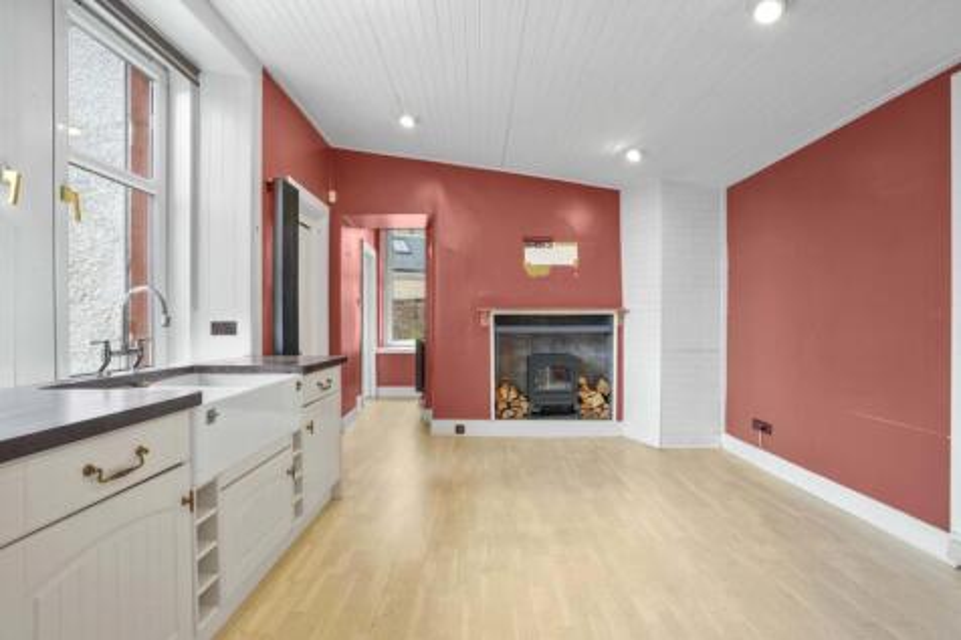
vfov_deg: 70.4
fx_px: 454
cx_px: 480
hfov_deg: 93.3
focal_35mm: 17
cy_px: 320
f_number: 8
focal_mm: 17
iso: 250
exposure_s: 1/2.5
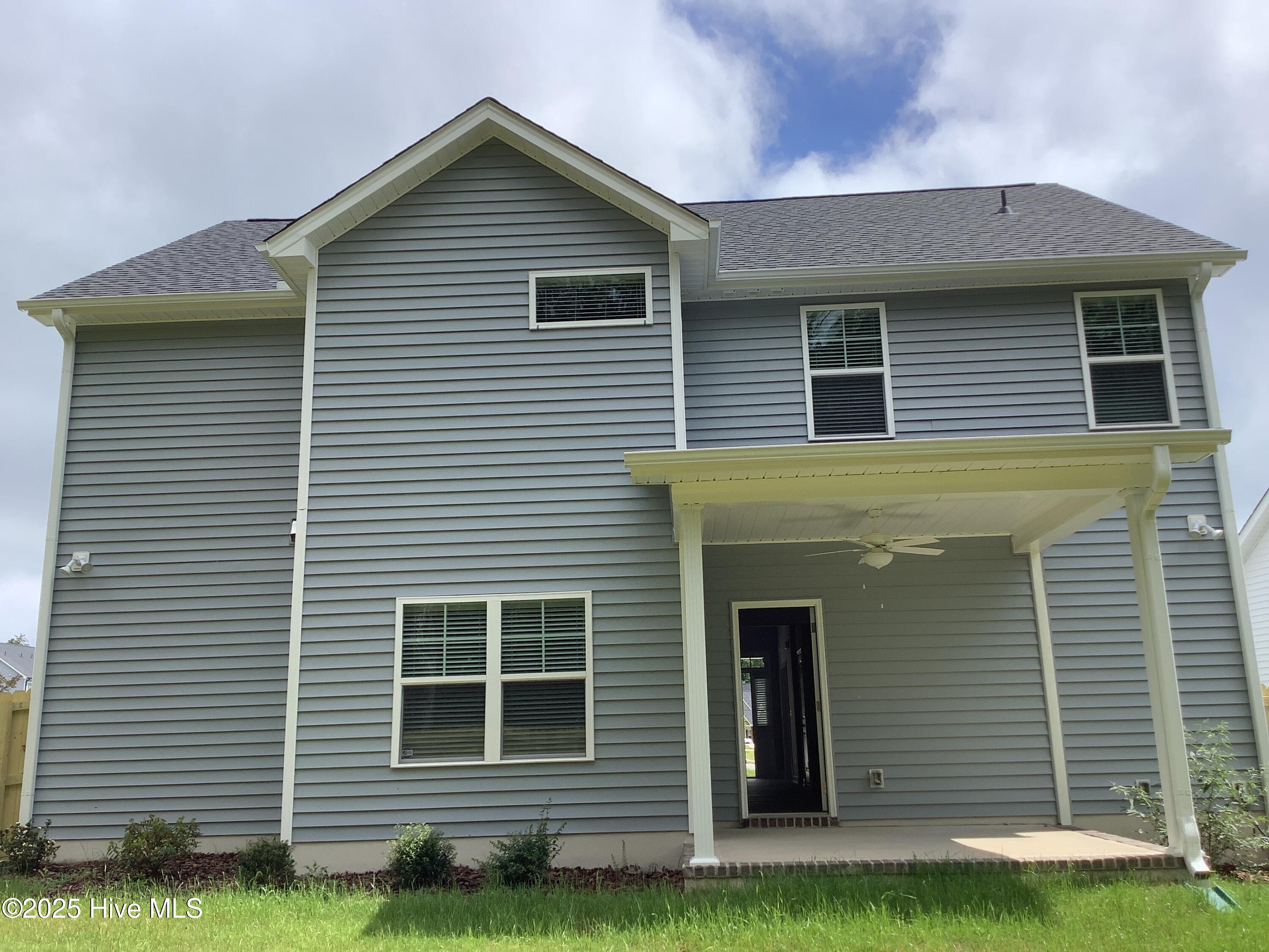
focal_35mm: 31
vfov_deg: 45.4
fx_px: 1136
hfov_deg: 58.4
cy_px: 476
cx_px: 634
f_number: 2.4
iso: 25
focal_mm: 3.3
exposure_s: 1/1131
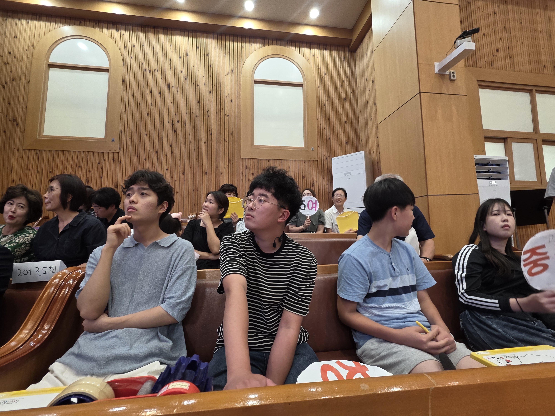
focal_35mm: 13
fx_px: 208
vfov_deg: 89.9
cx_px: 278
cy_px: 208
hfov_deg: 106.2
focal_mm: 2.2
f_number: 1.9
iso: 160
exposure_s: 1/120
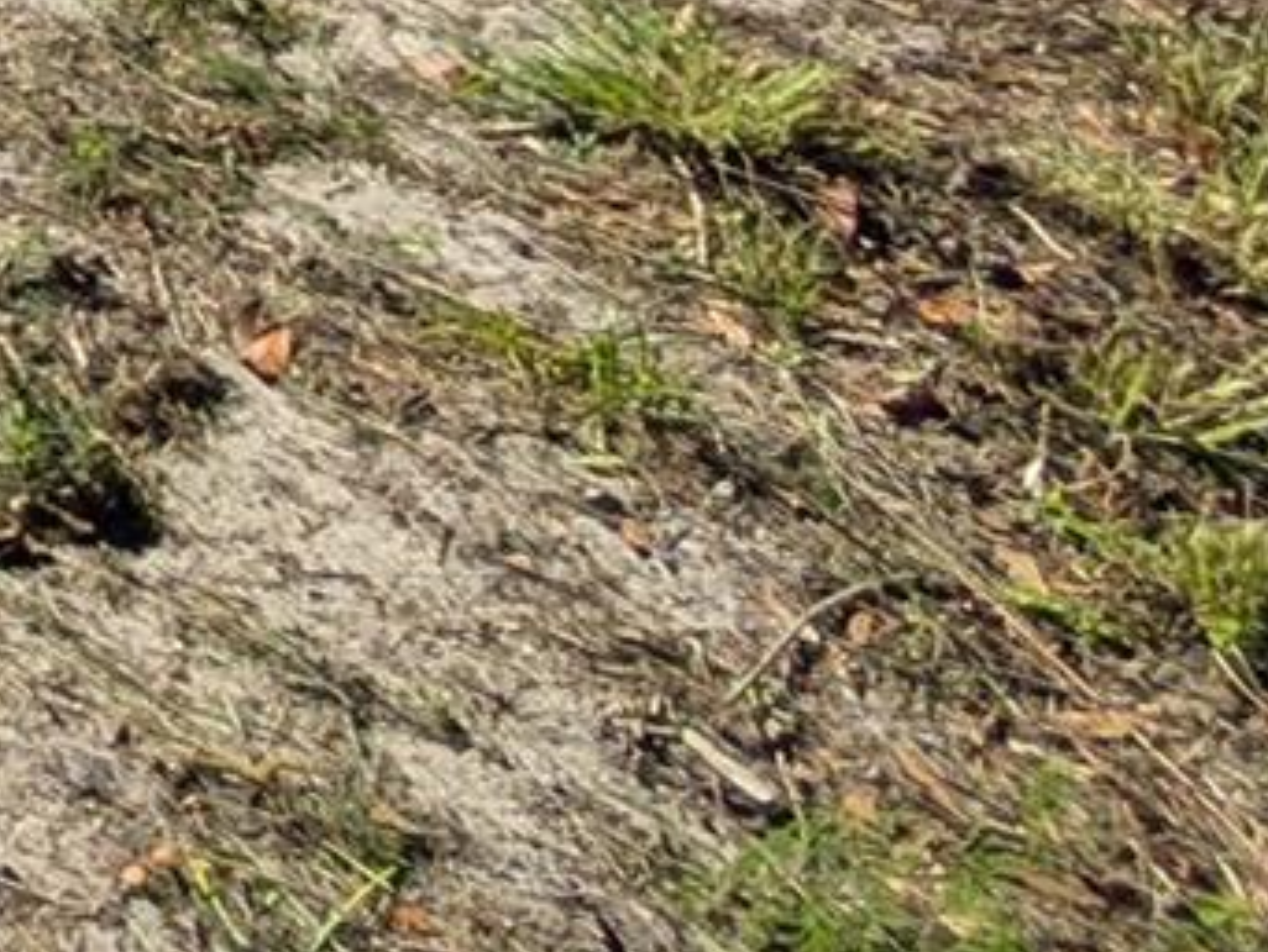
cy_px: -1237
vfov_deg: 15.8
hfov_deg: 16.1
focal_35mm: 56
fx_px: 2053
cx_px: -1642
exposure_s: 1/5319
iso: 56
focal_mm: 2.02
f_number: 1.7
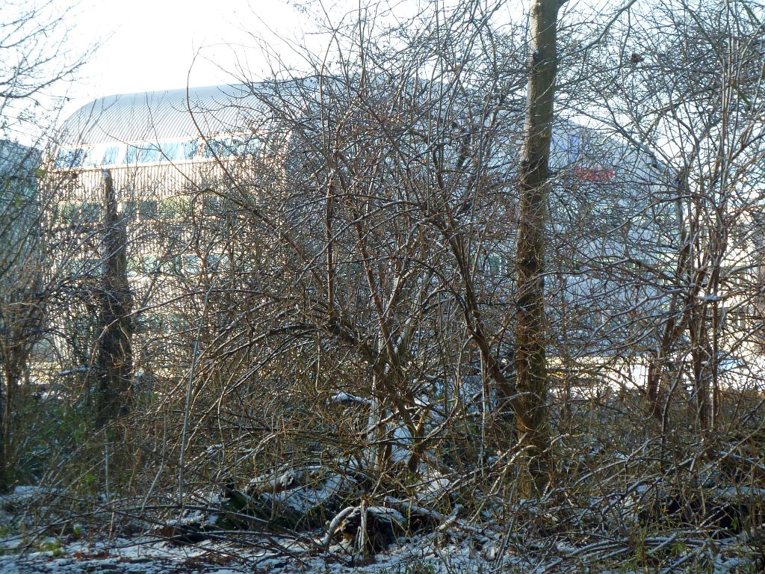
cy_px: 287
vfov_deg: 10.8
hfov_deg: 14.4
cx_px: 382
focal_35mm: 137
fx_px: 3028
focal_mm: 22.5
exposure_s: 1/60
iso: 80
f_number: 4.5
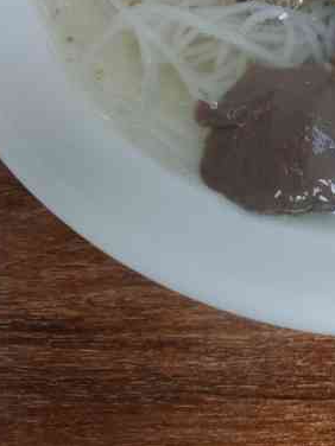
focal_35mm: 67
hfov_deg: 20.5
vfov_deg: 25.6
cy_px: -105
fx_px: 865
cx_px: 405
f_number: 1.75
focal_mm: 4.75
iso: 376
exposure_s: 1/100
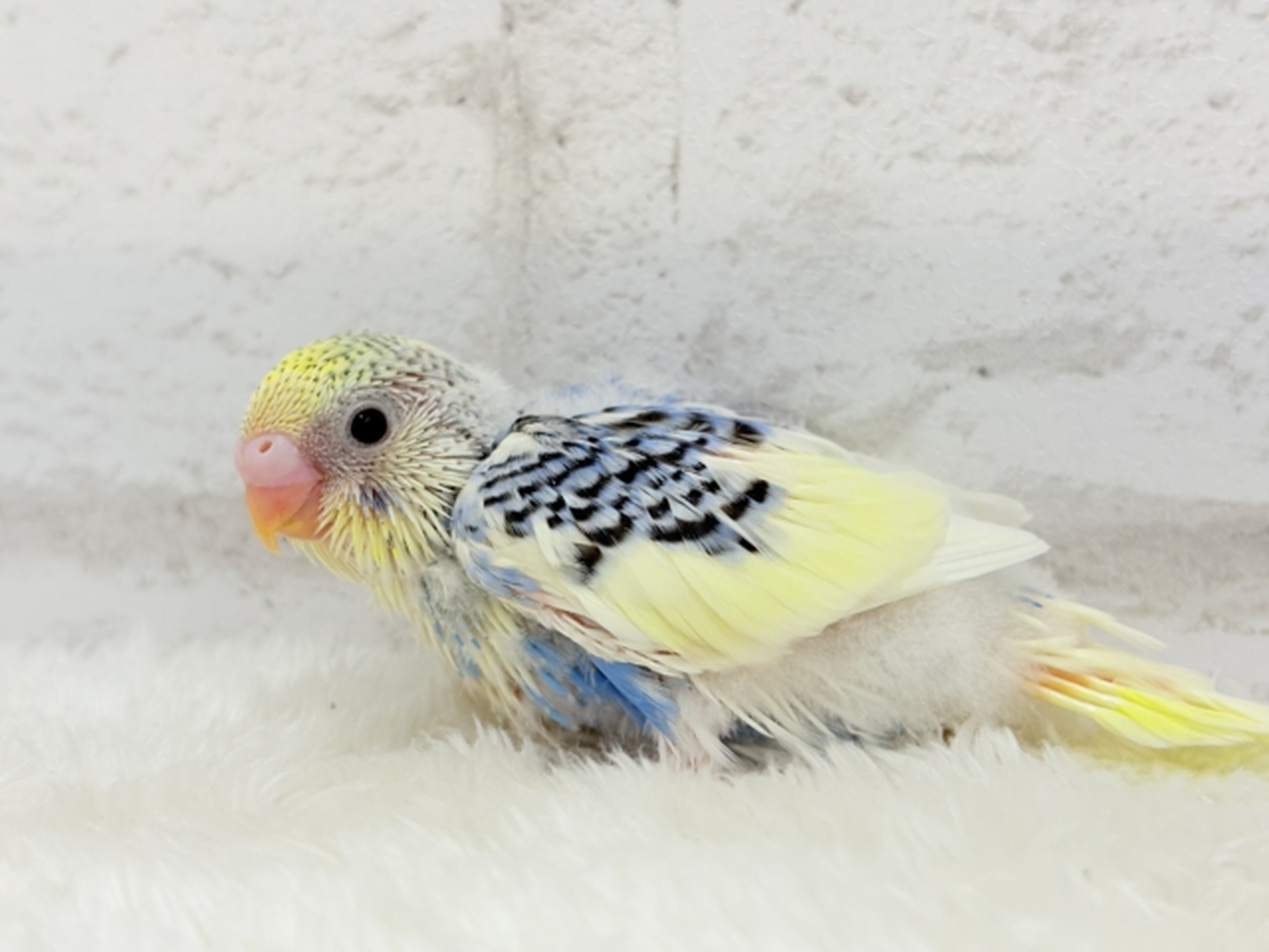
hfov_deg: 36.8
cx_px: 634
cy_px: 476
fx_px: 1906
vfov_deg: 28.0
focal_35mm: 52
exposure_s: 1/100
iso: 80
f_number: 1.6
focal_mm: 5.96
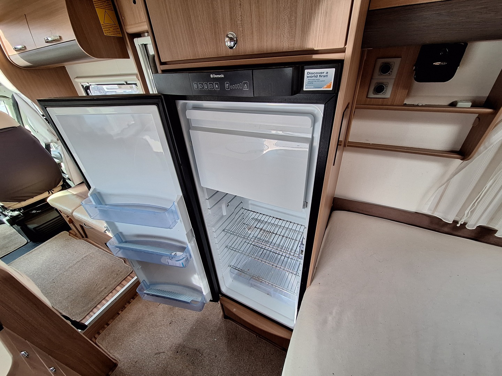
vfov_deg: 89.9
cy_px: 188
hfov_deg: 106.2
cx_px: 251
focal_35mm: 13
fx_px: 189
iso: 125
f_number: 2.2
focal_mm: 1.74
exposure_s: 1/40
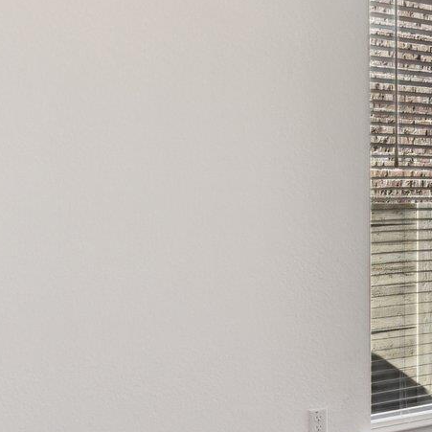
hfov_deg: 23.8
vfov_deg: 31.6
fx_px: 762
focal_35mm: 54
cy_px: 220
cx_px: 677
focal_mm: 14
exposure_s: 1/250
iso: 800
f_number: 8
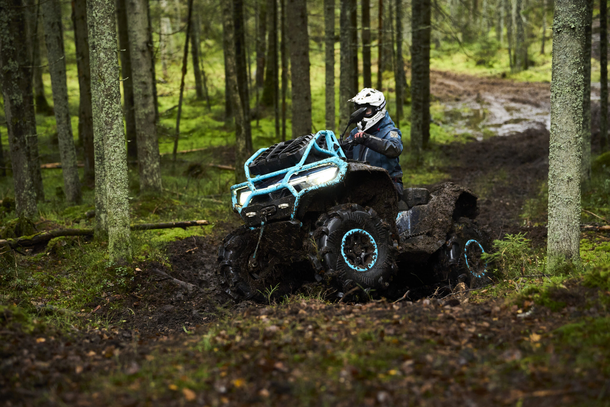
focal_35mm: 76
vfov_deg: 17.9
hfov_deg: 26.6
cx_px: 305
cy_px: 204
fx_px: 1288
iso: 2000
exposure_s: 1/500
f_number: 2.8
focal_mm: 76
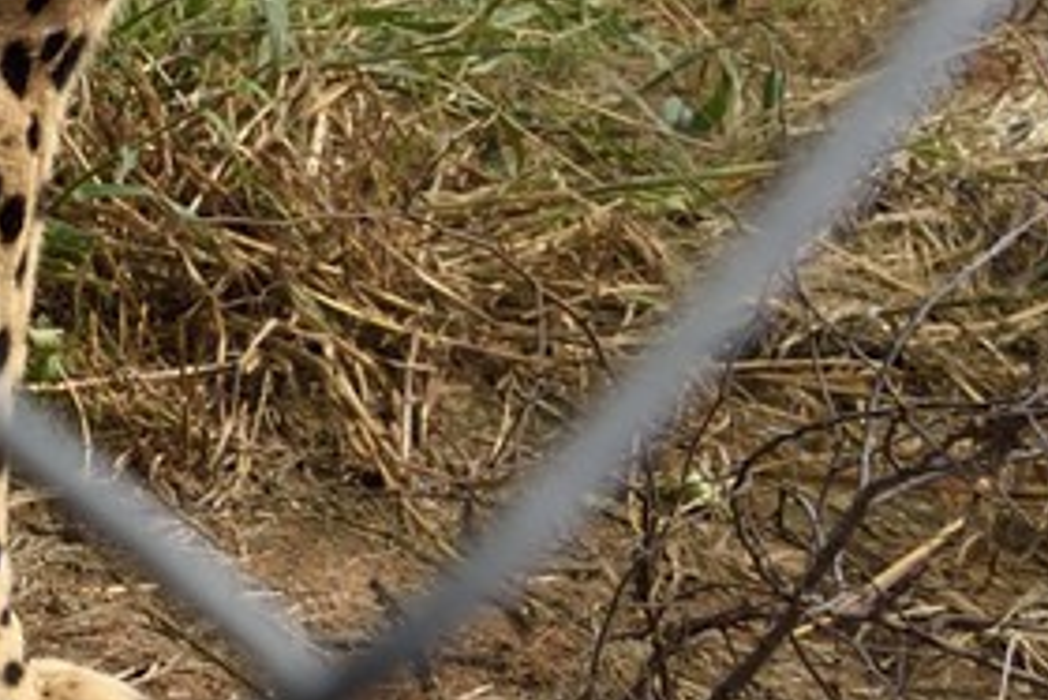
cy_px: -344
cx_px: -1718
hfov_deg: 10.7
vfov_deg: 8.7
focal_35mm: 154
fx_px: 4485
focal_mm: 27
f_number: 11
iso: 200
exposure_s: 1/320
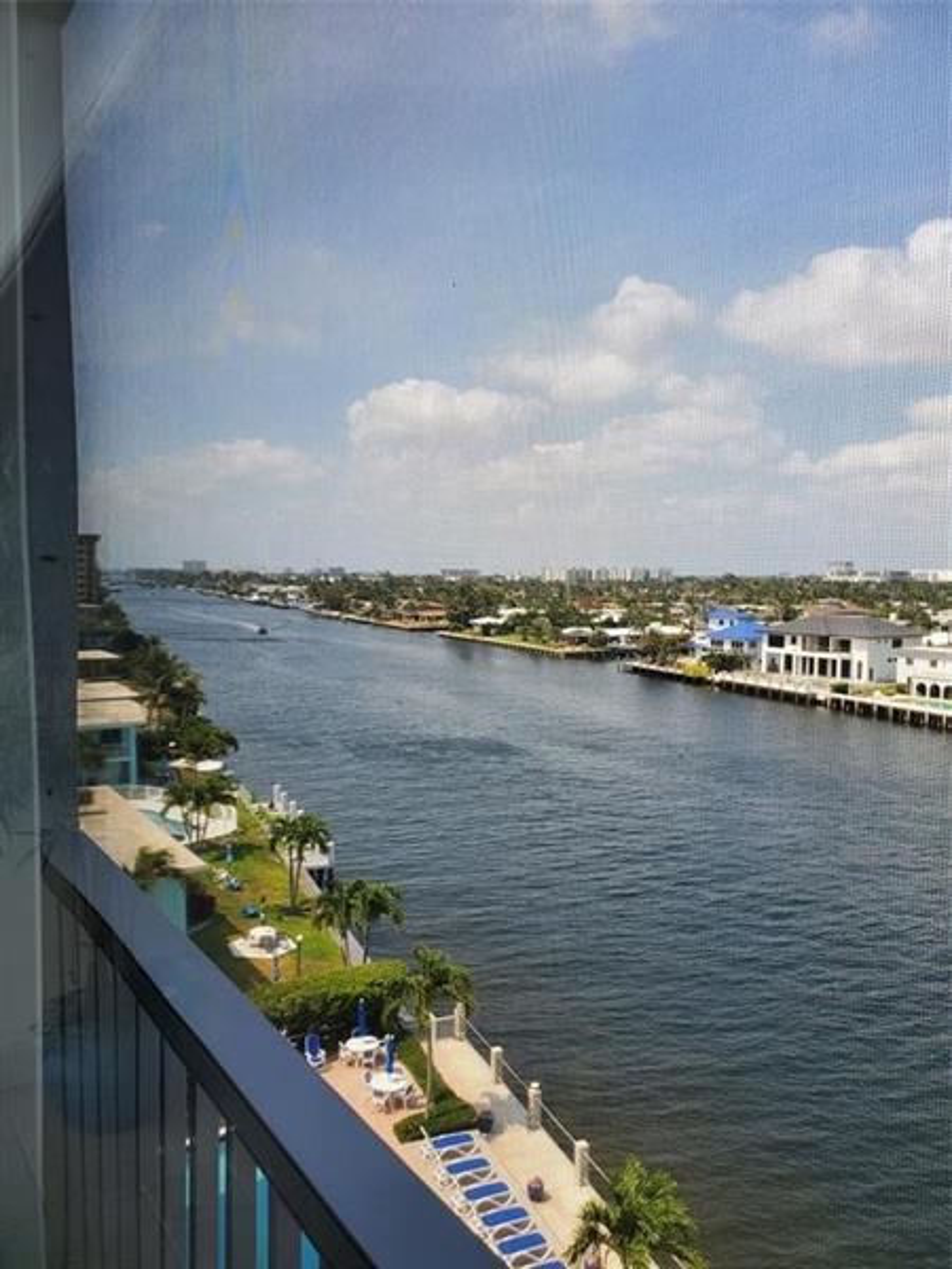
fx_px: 953
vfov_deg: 67.3
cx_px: 476
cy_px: 634
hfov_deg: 53.1
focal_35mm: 26
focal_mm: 4.3
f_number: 2.4
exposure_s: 1/773
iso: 50
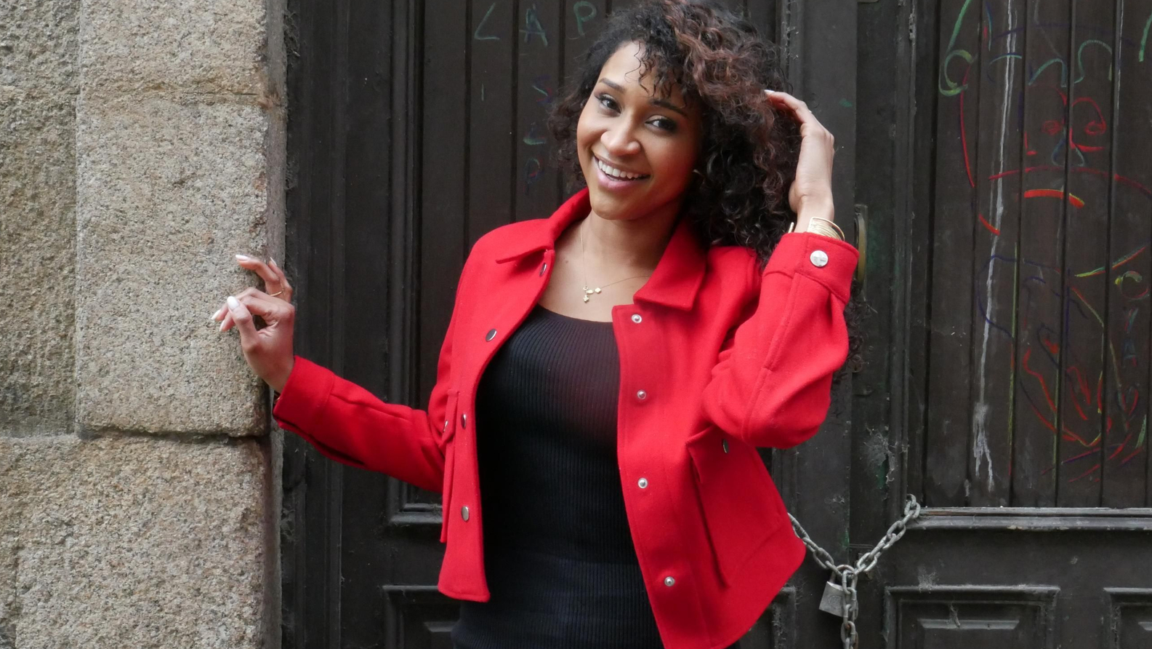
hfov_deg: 46.4
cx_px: 575
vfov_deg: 27.1
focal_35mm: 44
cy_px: 339
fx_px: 1344
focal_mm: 20
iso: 3200
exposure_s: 1/25
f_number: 18
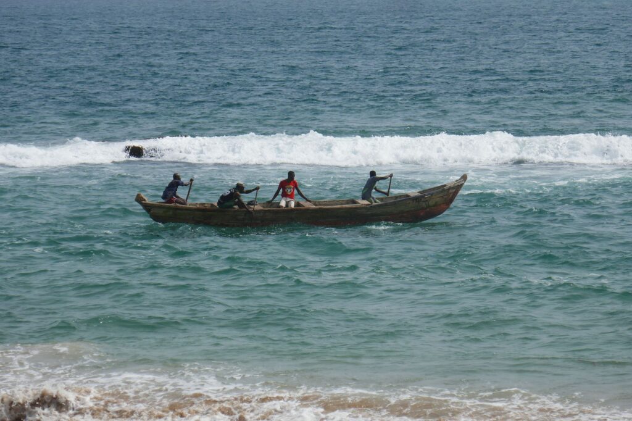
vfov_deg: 6.5
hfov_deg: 9.8
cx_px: 316
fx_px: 3703
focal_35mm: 211
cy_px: 210
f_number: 5.9
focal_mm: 76.8
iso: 125
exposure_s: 1/1000
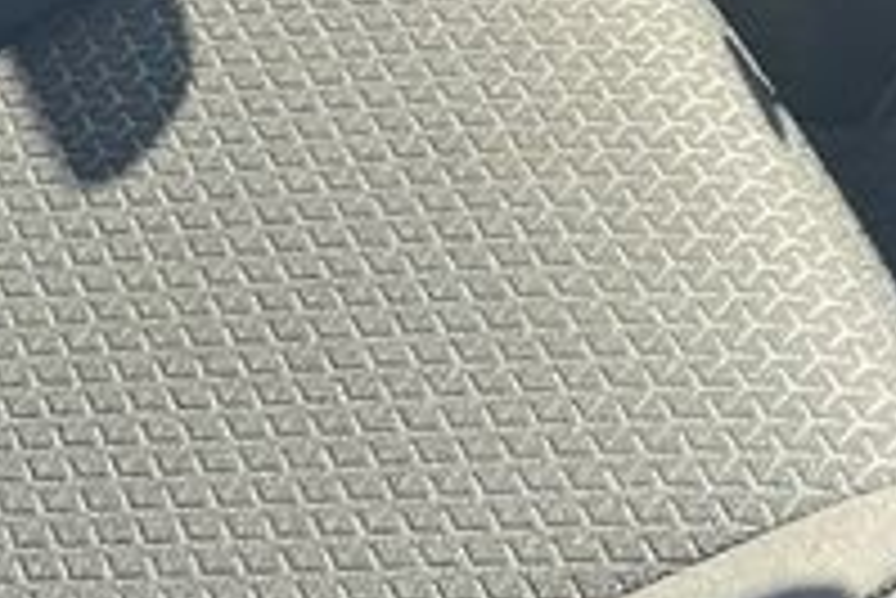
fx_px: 3462
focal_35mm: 139
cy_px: -459
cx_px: 626
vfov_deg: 9.4
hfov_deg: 14.7
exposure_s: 1/348
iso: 50
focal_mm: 5.1
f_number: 1.6
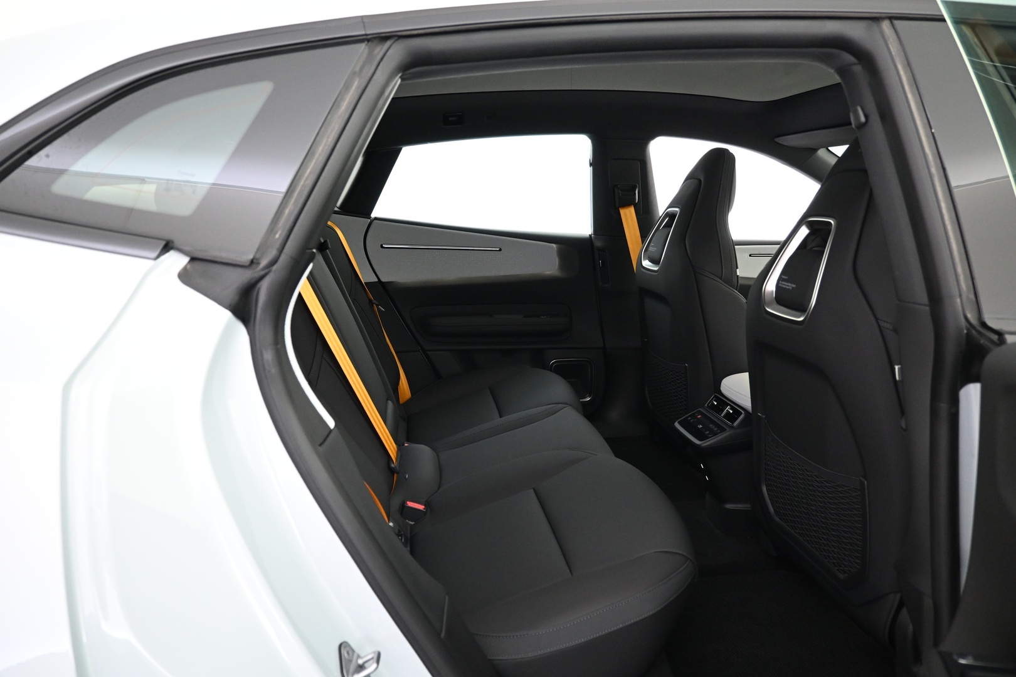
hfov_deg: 73.7
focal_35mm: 24
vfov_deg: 53.1
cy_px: 338
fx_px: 677
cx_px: 508
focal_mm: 16
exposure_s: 1/20
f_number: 3.5
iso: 1600
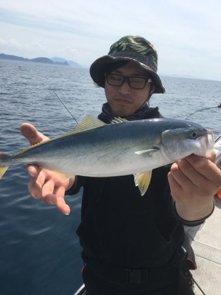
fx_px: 247
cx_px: 110
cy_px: 148
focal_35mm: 29
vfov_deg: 61.7
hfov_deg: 48.2
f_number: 2.2
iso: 25
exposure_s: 1/2653
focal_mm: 4.15
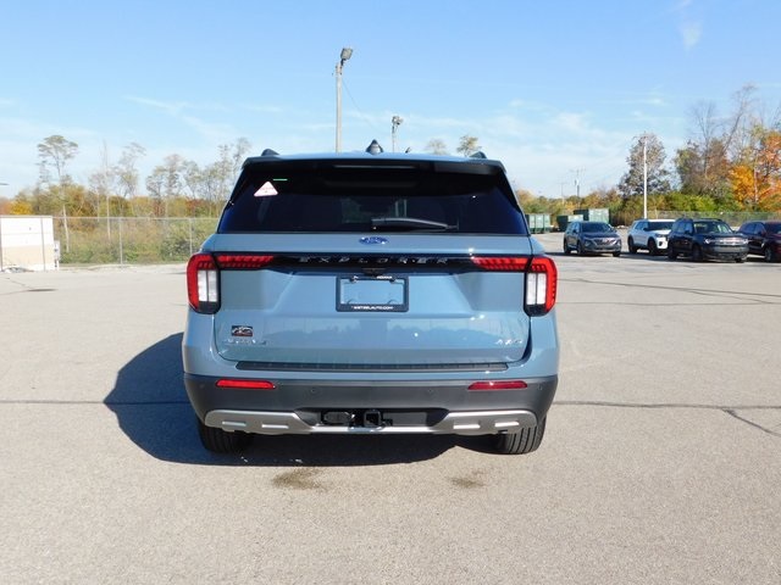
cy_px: 292
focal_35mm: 30
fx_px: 677
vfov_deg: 46.8
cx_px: 390
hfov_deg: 60.0
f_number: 3.2
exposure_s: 1/1250
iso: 125
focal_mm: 5.3
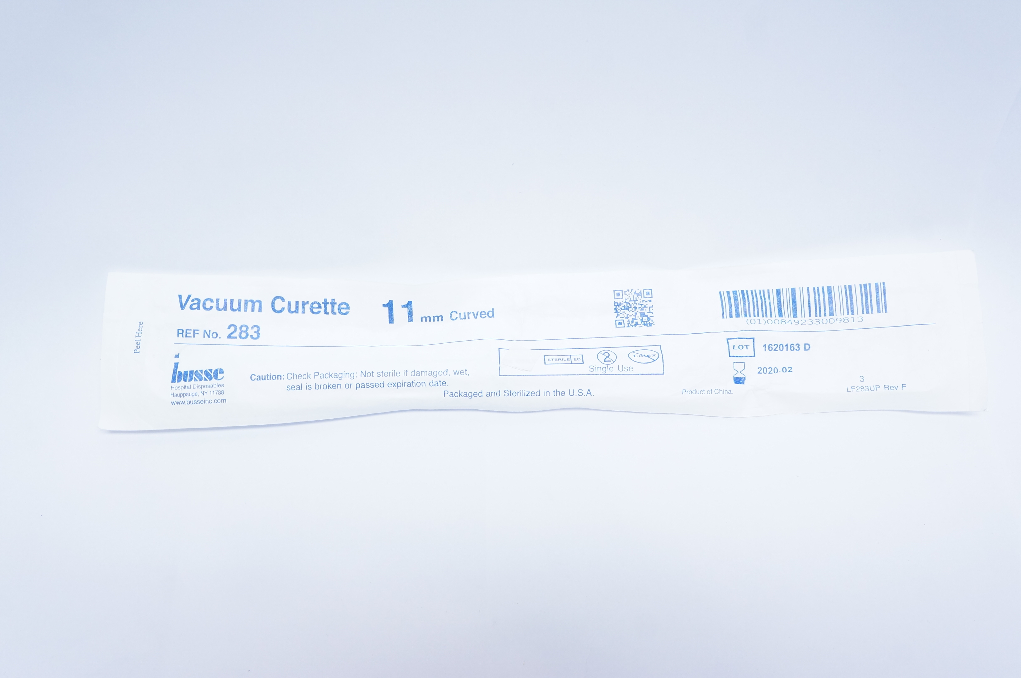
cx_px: 510
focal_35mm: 32
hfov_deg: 59.5
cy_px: 339
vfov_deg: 41.6
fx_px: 892
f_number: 6.3
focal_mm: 21
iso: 800
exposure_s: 1/40
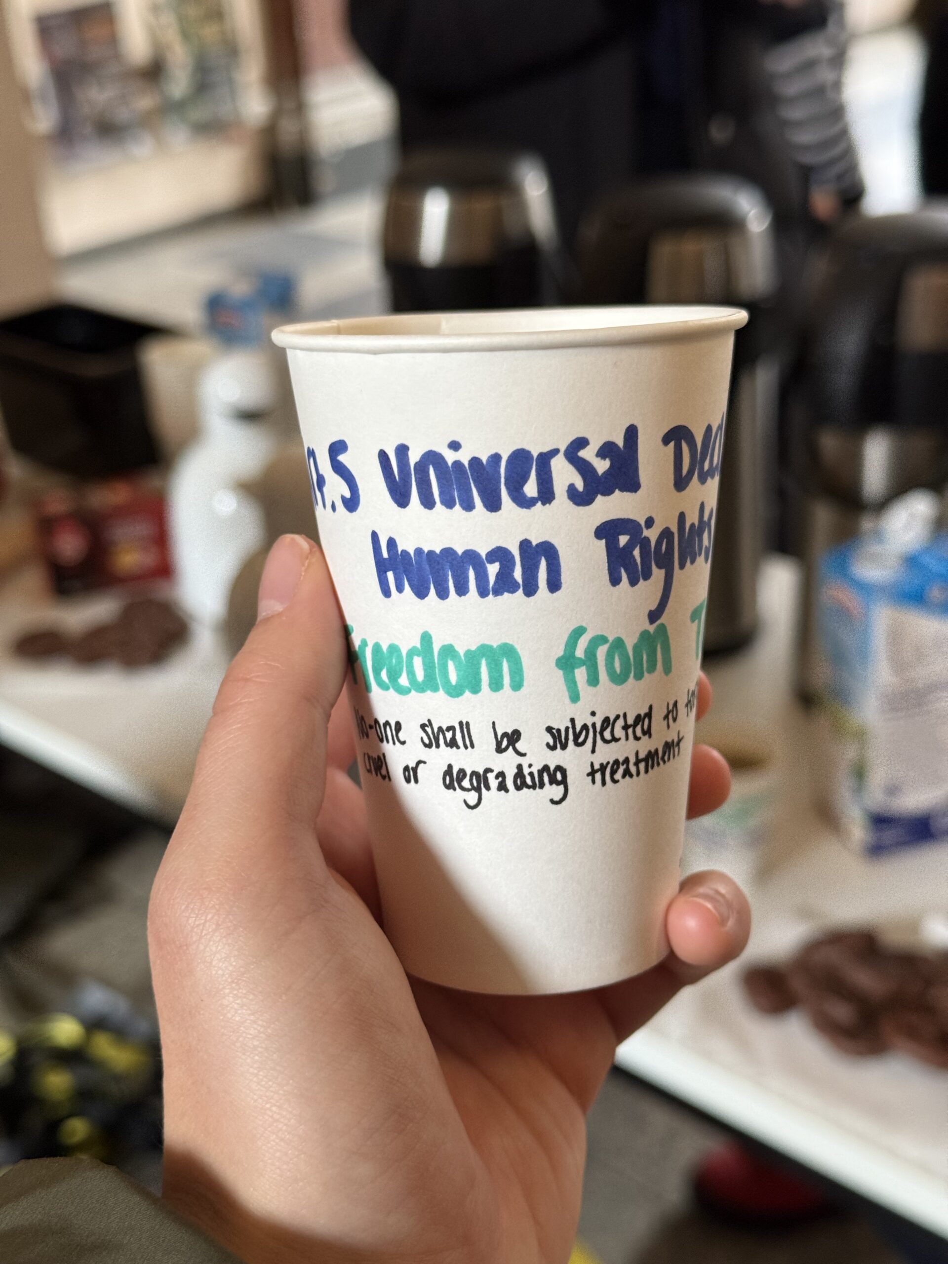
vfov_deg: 39.7
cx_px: 474
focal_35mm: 48
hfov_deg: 30.3
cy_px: 632
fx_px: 1753
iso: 250
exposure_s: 1/60
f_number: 1.78
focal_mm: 6.76
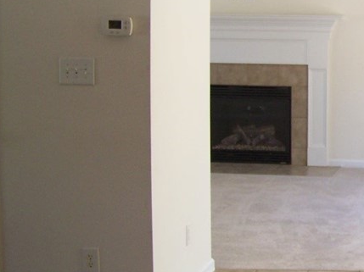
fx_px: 904
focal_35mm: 86
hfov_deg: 21.6
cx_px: 399
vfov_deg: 17.1
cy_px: 83
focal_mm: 5.85
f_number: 2.8
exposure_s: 1/30
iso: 100
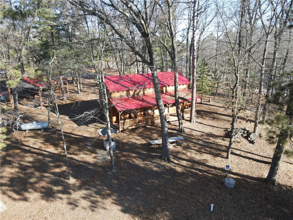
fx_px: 203
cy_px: 110
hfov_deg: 71.6
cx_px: 146
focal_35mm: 24
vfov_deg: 56.8
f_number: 2.8
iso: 100
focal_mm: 4.5
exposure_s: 1/120
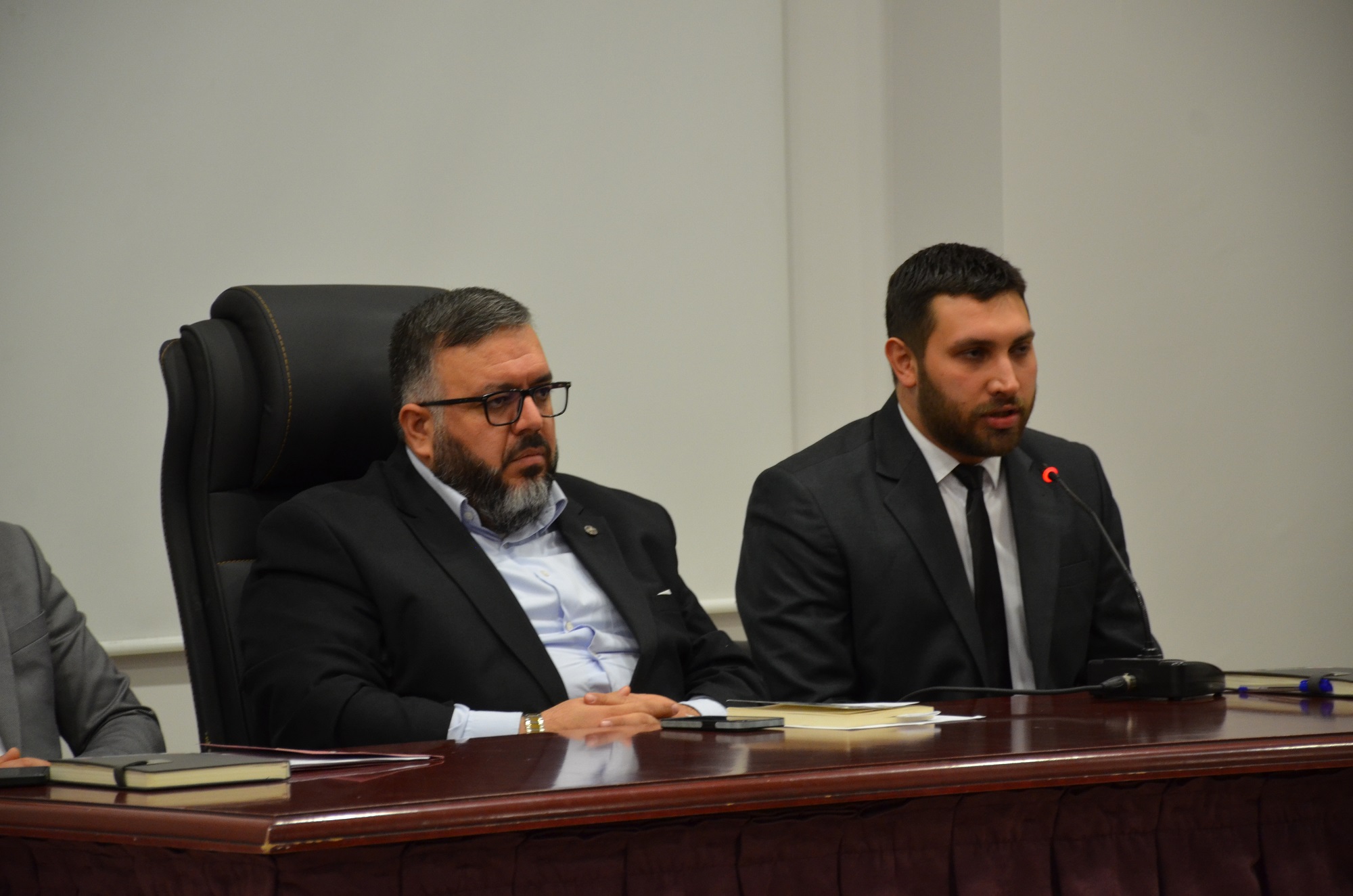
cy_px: 448
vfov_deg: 8.1
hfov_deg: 12.3
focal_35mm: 168
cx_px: 676
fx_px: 6300
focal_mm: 112
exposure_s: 1/30
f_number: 5.6
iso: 1100
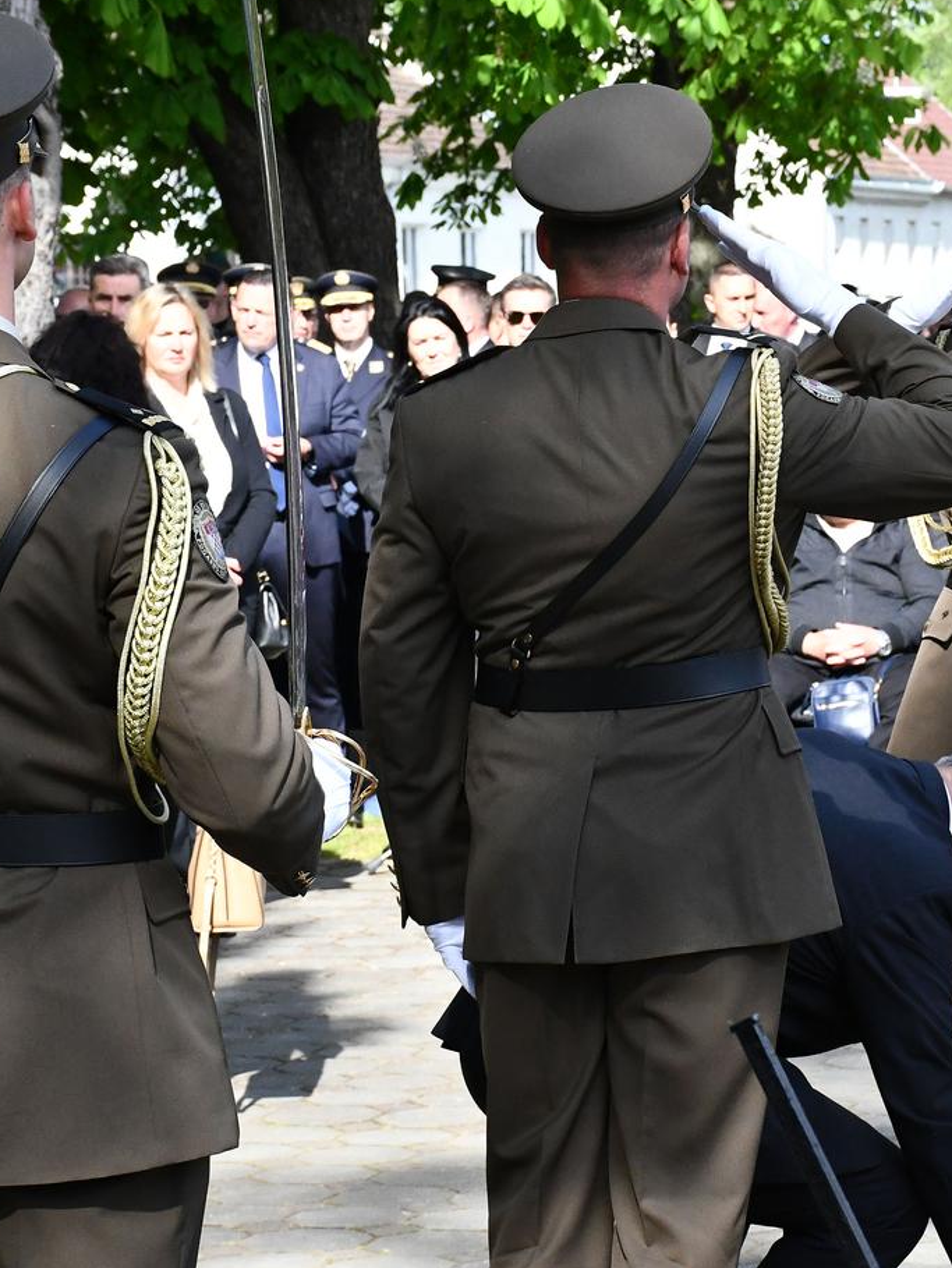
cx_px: 803
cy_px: 722
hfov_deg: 10.4
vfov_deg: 13.9
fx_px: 5205
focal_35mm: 142
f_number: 10
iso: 2500
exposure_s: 1/1600
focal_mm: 56
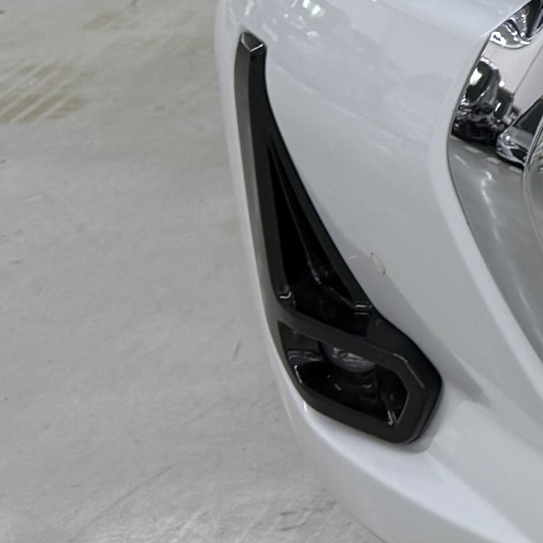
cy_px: -69
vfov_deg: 12.7
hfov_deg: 10.7
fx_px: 2396
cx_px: 1364
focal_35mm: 135
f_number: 1.78
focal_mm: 6.76
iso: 100
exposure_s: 1/121
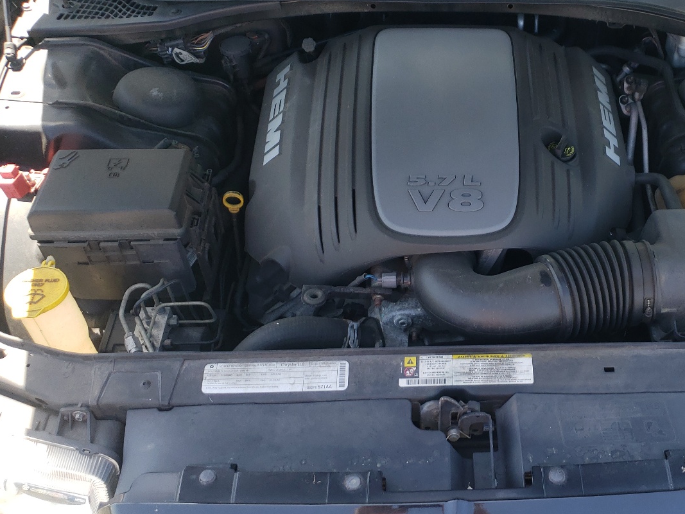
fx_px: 772
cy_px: 268
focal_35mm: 39
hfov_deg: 46.8
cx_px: 475
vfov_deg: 36.8
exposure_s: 1/303
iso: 50
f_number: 1.5
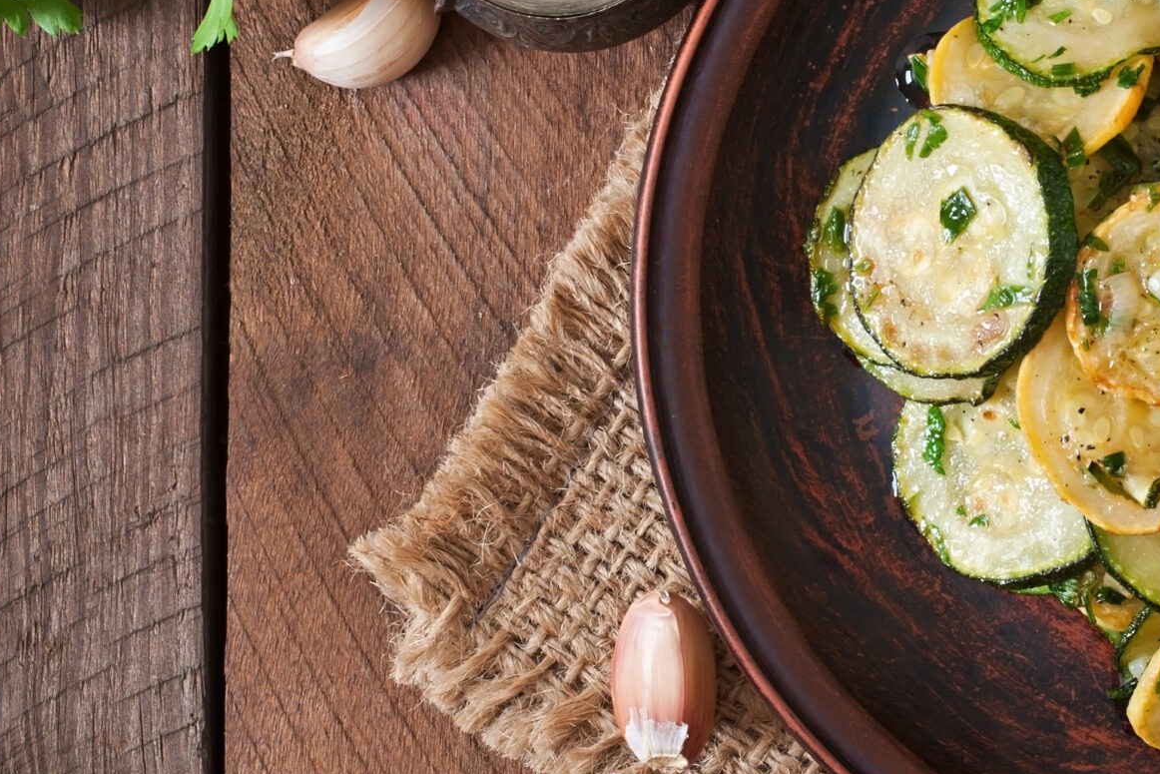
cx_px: 802
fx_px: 5317
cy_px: 332
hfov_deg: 12.4
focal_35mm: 165
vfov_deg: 8.3
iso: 100
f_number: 11
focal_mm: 50
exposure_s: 1/160
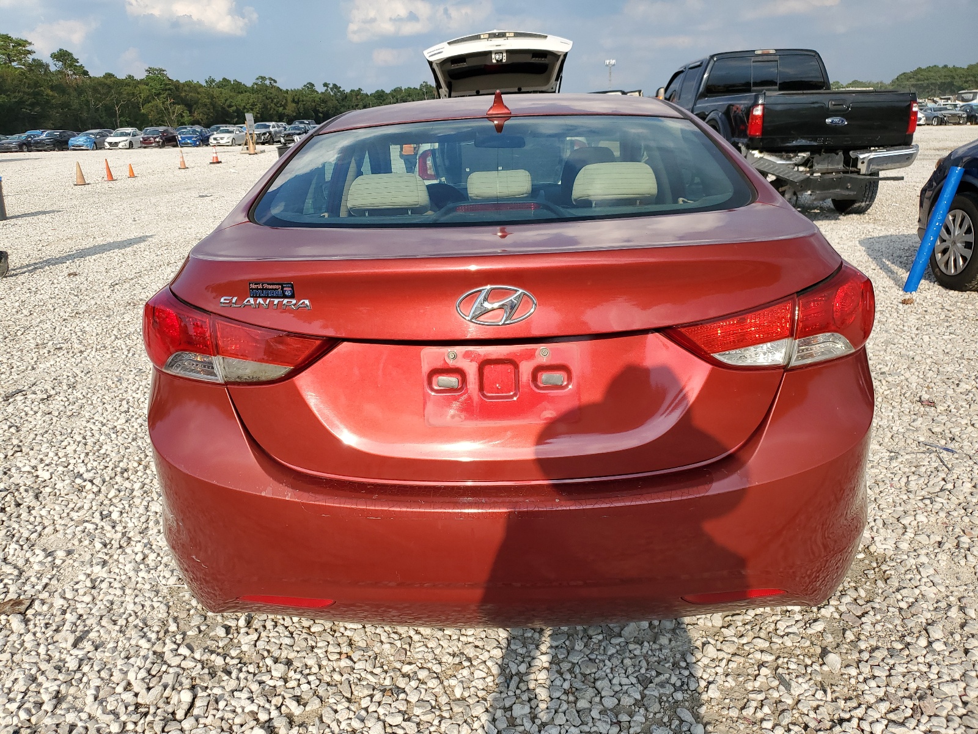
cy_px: 367
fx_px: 735
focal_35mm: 26
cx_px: 489
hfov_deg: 67.3
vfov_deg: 53.1
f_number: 1.5
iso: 50
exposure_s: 1/2500
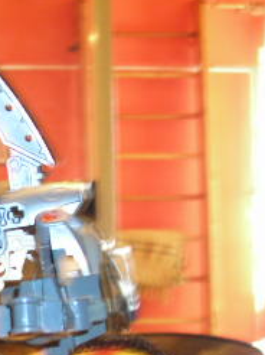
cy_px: 329
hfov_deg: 14.3
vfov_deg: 19.4
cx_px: -78
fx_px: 1012
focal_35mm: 99
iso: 124
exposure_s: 1/3.9
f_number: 3.2
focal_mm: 6.3
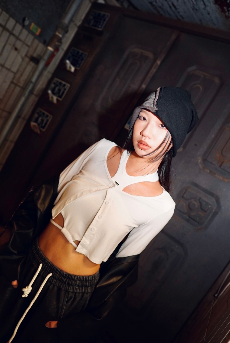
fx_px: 230
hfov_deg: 53.2
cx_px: 115
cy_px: 172
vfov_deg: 73.7
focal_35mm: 24
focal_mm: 16
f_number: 1.8
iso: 640
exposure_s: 1/80
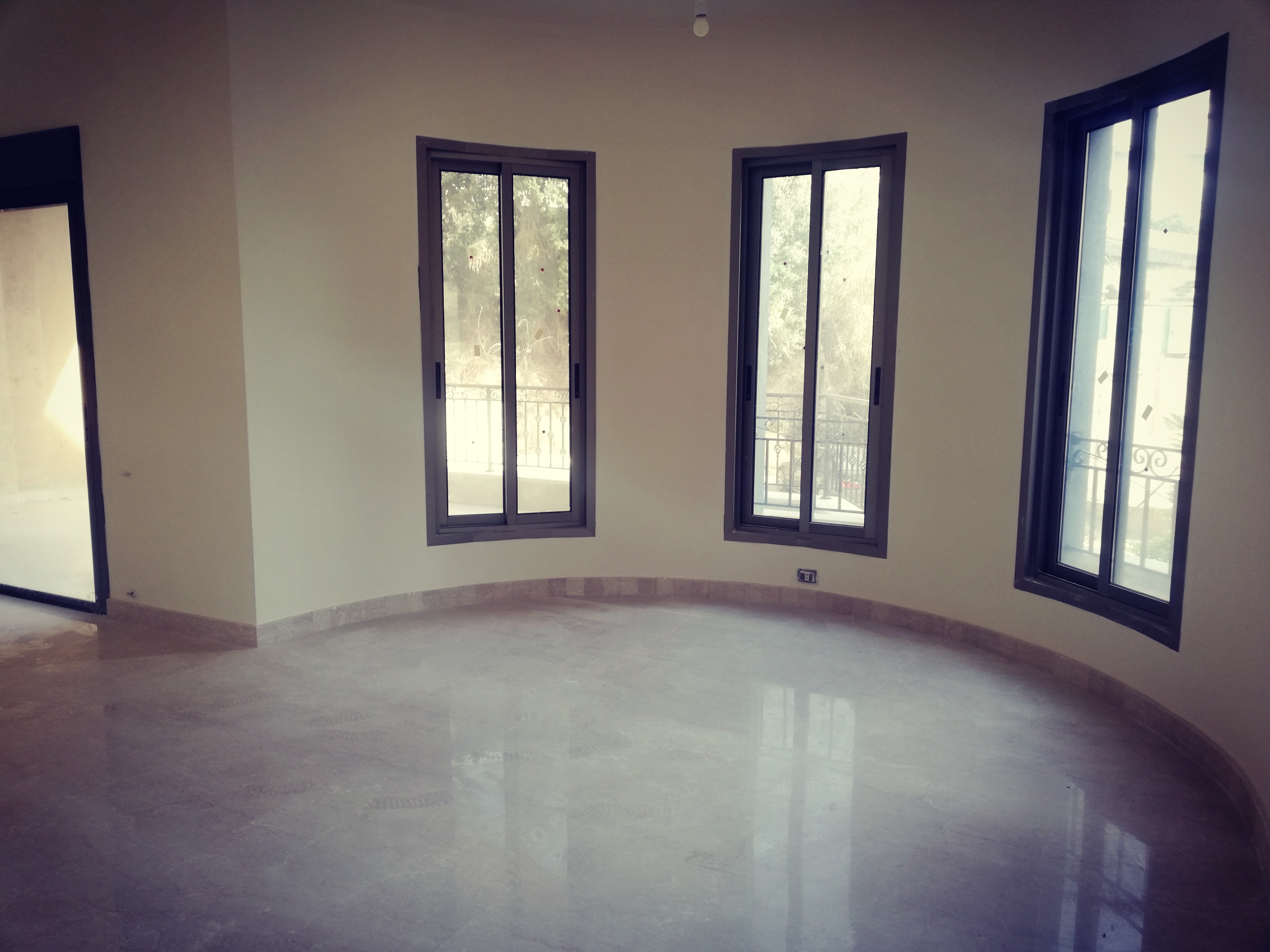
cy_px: 476
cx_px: 635
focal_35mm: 27
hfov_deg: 65.3
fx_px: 991
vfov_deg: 51.4
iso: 50
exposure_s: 1/50
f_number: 2.2
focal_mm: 3.81
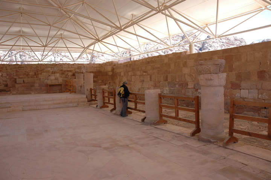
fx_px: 203
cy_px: 90
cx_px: 136
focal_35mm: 27
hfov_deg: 67.4
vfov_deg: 47.9
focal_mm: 18
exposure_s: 1/160
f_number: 6.3
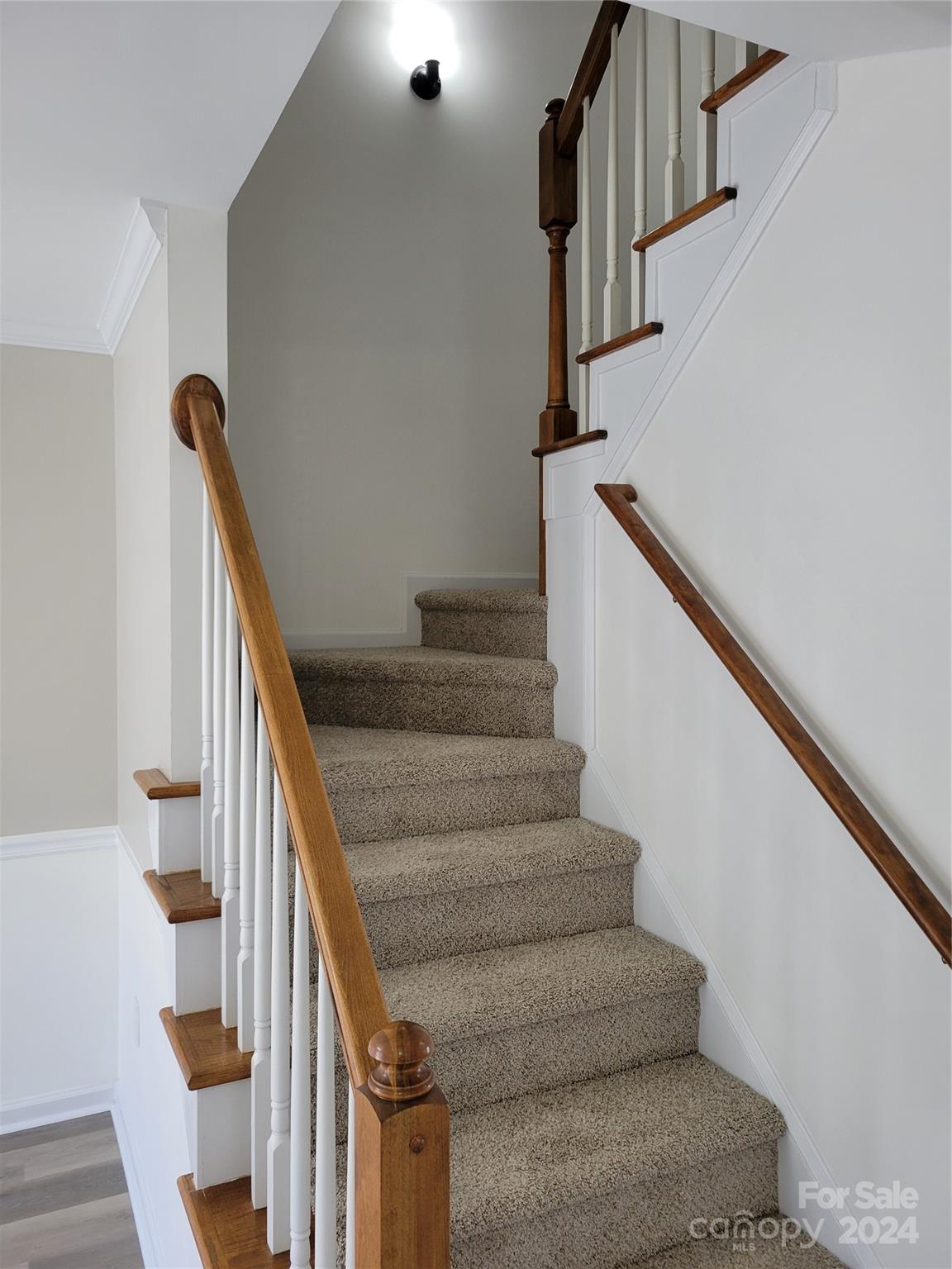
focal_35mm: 26
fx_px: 953
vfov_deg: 67.3
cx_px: 476
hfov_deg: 53.1
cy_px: 634
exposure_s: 1/120
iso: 100
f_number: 1.8
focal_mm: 5.4
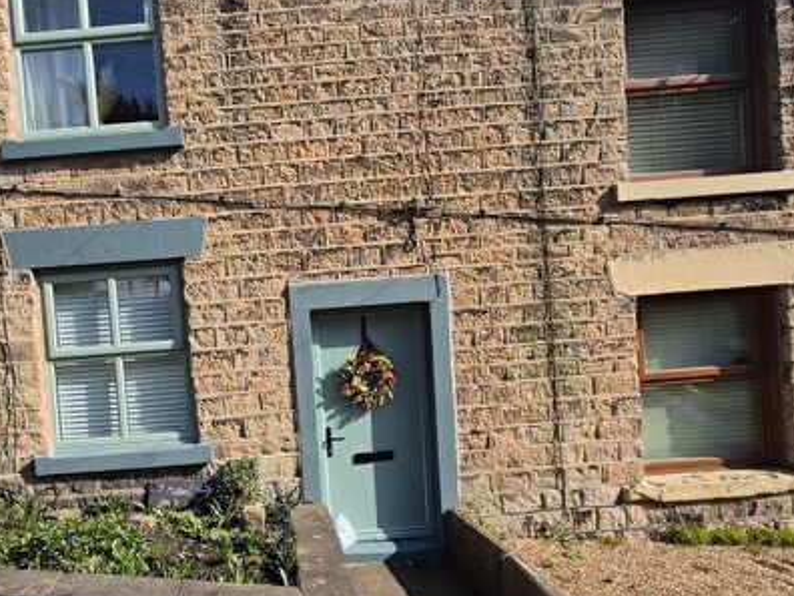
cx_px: 277
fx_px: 528
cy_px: 342
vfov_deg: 58.6
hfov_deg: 72.1
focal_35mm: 23
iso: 50
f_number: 2.2
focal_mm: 2.2
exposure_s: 1/1708
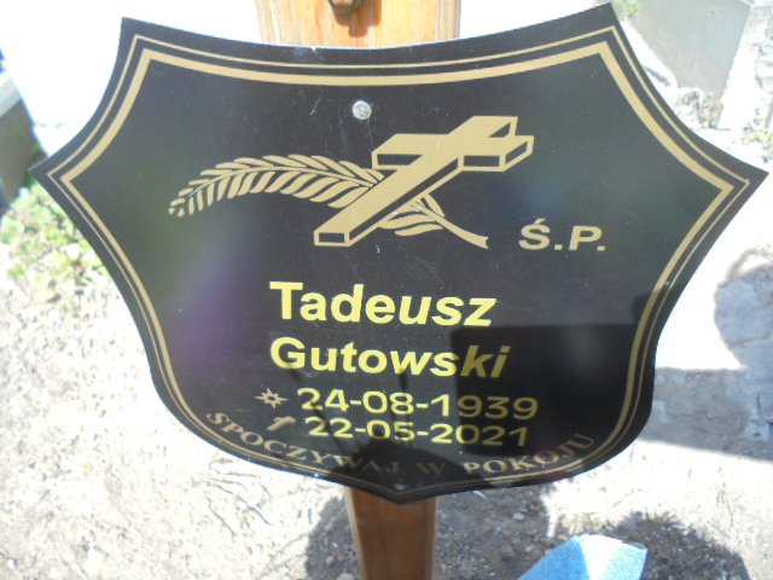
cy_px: 290
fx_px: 581
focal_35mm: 26
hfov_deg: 67.3
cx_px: 386
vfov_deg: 53.1
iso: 100
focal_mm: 4.6
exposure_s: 1/200
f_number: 3.5
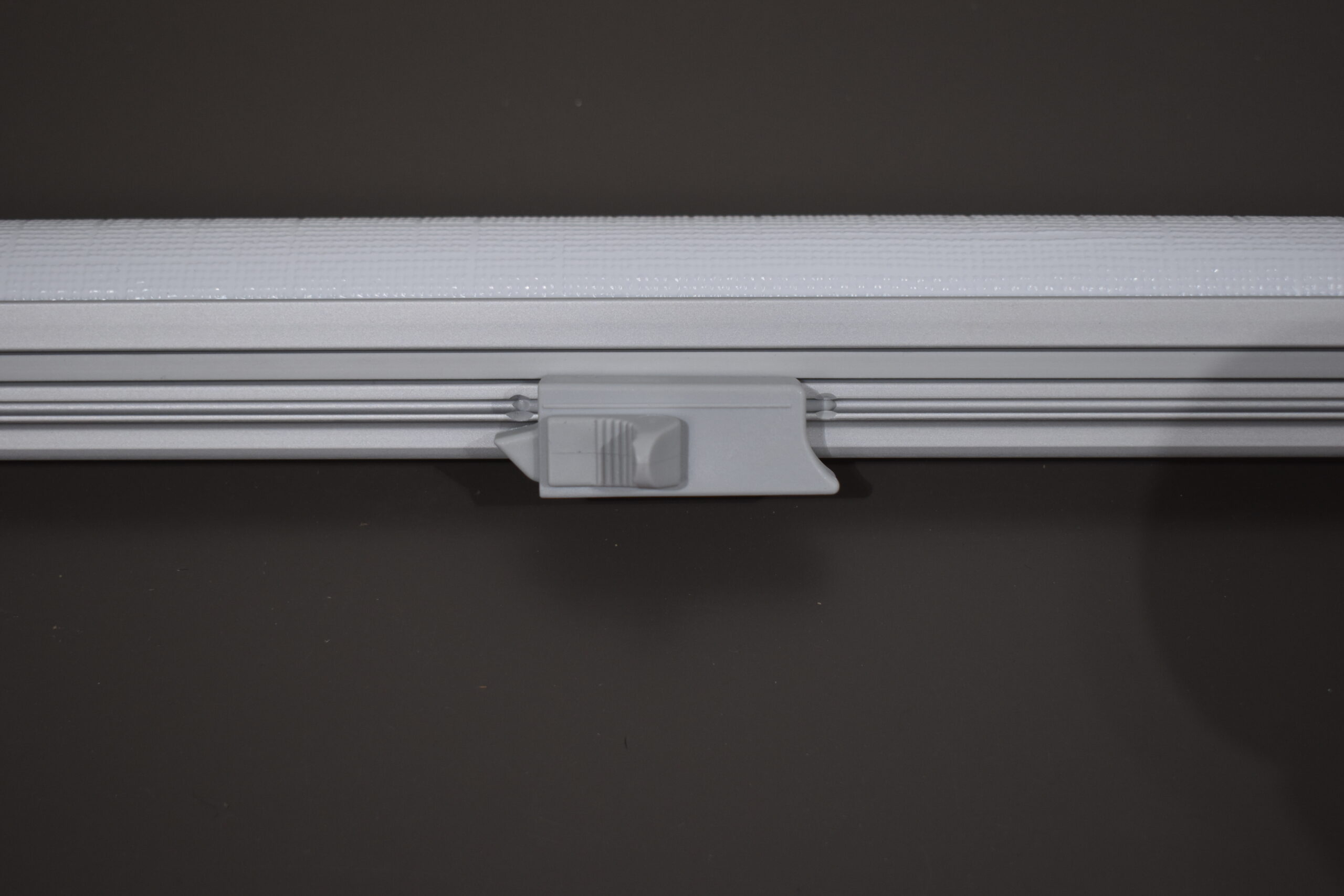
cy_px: 448
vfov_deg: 26.5
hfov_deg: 38.9
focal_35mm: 51
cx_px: 672
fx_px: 1904
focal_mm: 34
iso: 500
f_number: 4.5
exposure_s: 1/250
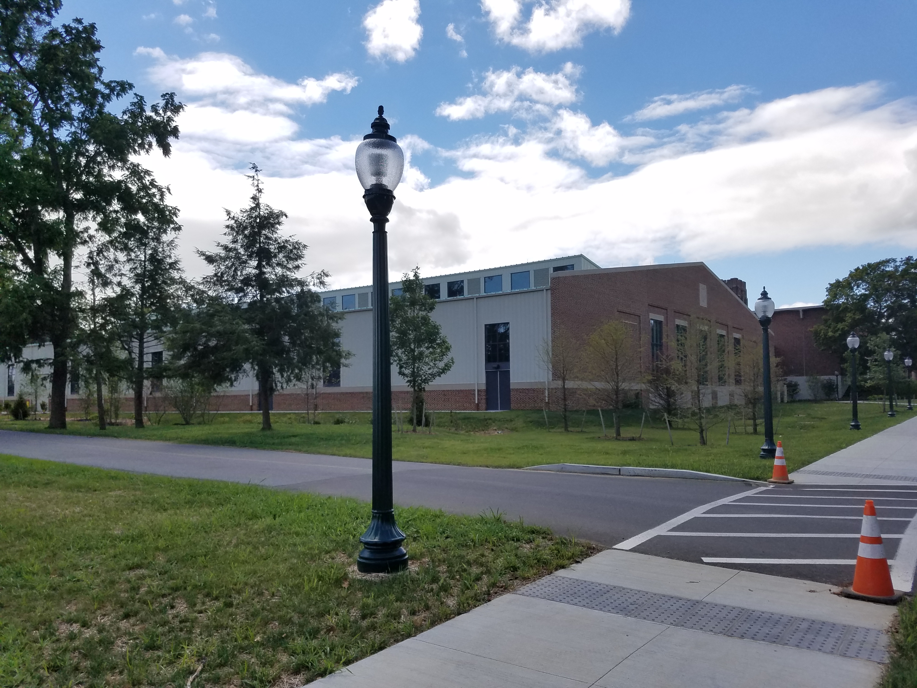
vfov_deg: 53.1
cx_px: 458
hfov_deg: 67.3
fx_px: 689
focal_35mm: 26
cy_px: 344
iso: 50
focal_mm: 4.2
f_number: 1.7
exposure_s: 1/3072
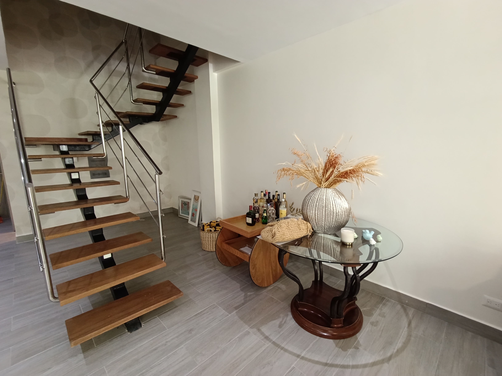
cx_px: 251
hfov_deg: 94.5
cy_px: 188
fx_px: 232
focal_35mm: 16
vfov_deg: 78.1
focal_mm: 1.65
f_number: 2.2
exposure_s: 1/33.3
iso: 320
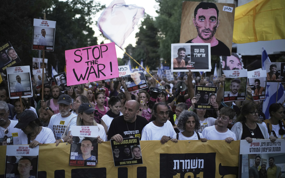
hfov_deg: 54.0
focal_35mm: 36
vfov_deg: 35.3
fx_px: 280
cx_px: 142
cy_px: 84
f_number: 1.6
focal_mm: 35
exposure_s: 1/800
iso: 800
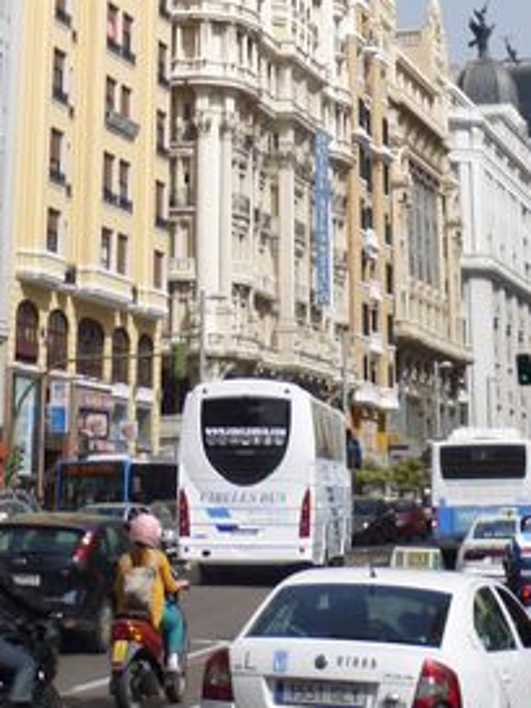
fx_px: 1923
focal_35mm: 94
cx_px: 305
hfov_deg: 15.7
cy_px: -325
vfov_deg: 18.7
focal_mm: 5.7
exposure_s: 1/160
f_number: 9
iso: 80
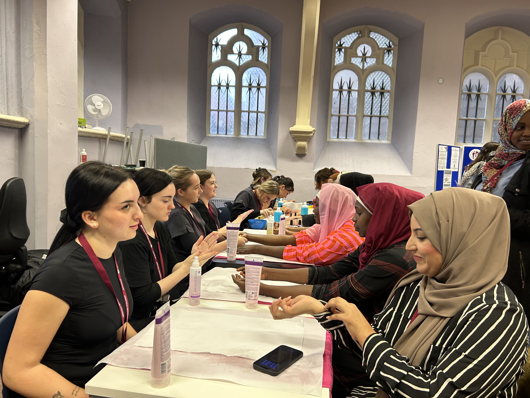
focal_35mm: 26
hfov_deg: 67.3
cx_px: 265
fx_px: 398
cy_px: 199
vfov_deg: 53.1
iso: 100
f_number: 1.5
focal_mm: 5.7
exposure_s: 1/50
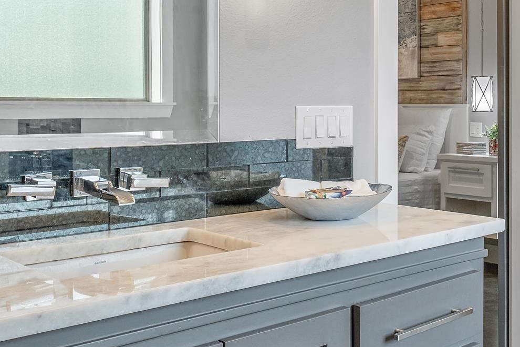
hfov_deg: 39.6
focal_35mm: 48
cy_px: 125
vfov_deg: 28.0
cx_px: 413
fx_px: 693
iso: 800
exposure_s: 1/30
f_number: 8
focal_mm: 19
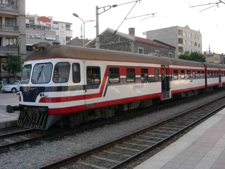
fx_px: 234
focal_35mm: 36
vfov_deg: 39.7
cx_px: 112
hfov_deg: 51.4
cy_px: 84
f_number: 4.8
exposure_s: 1/113
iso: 64
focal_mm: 7.5
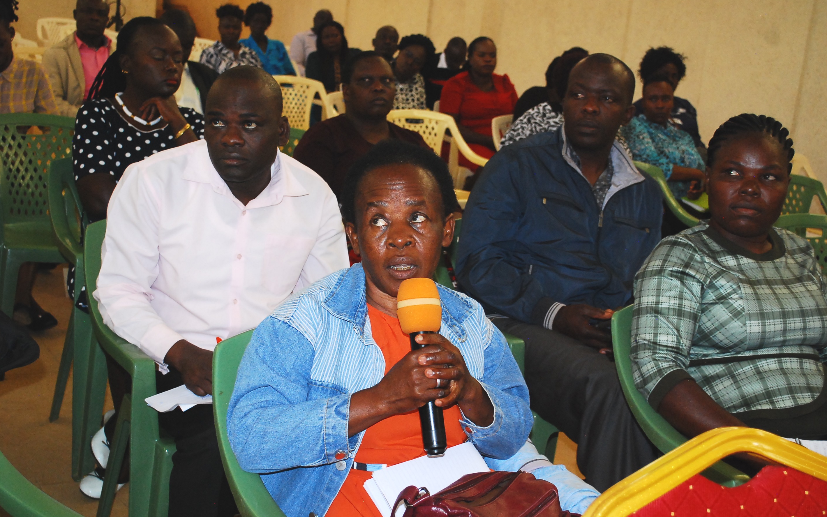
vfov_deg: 25.8
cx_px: 409
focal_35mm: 50
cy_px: 266
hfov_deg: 40.3
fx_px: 1127
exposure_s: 1/60
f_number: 5
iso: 1000
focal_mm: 32
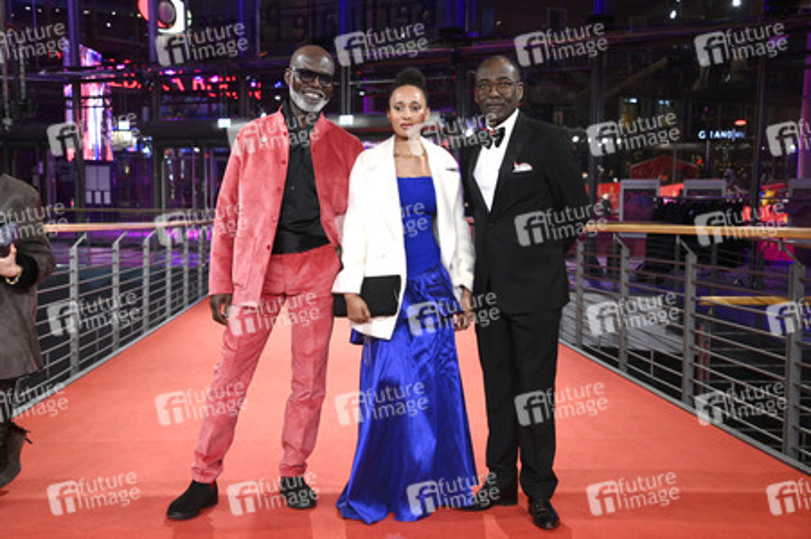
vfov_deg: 30.5
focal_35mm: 44
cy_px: 270
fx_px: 990
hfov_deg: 44.5
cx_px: 406
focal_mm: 44
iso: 5000
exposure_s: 1/250
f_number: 5.6
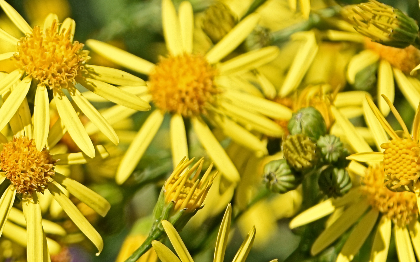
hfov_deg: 5.9
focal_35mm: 356
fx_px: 4074
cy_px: 194
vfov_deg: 3.7
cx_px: -104
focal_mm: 70
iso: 100
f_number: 8
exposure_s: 1/250
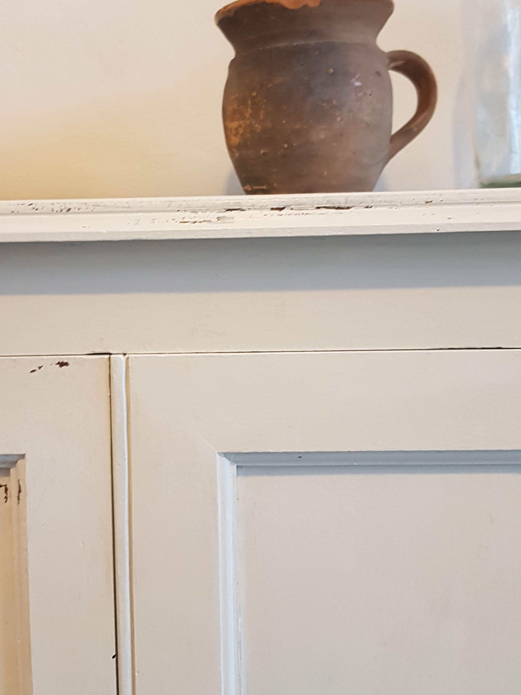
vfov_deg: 56.7
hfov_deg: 44.0
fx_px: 642
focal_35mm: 32
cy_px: 312
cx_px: 217
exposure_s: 1/33
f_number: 1.7
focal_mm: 4.2
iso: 160
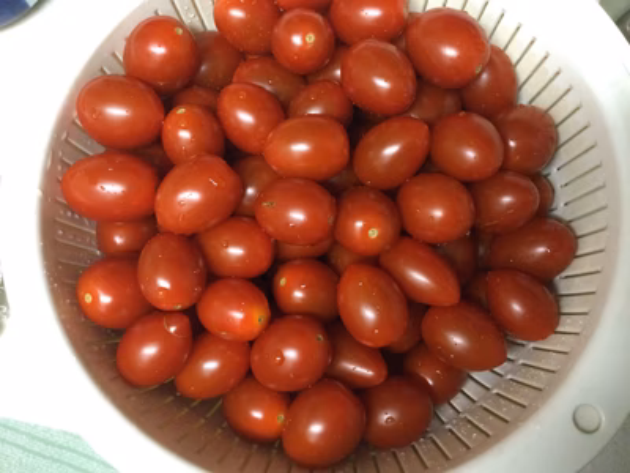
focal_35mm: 31
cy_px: 236
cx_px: 315
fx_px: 564
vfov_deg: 45.4
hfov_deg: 58.4
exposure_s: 1/15
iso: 200
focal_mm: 3.3
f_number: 2.4
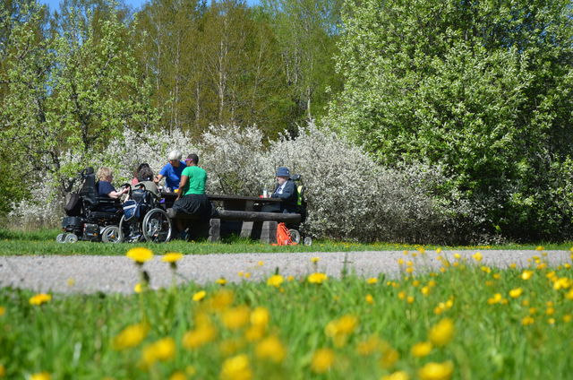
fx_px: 1191
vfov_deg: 18.1
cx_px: 286
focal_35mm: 75
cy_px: 190
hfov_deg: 27.0
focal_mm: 50
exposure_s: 1/1600
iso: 400
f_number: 6.3
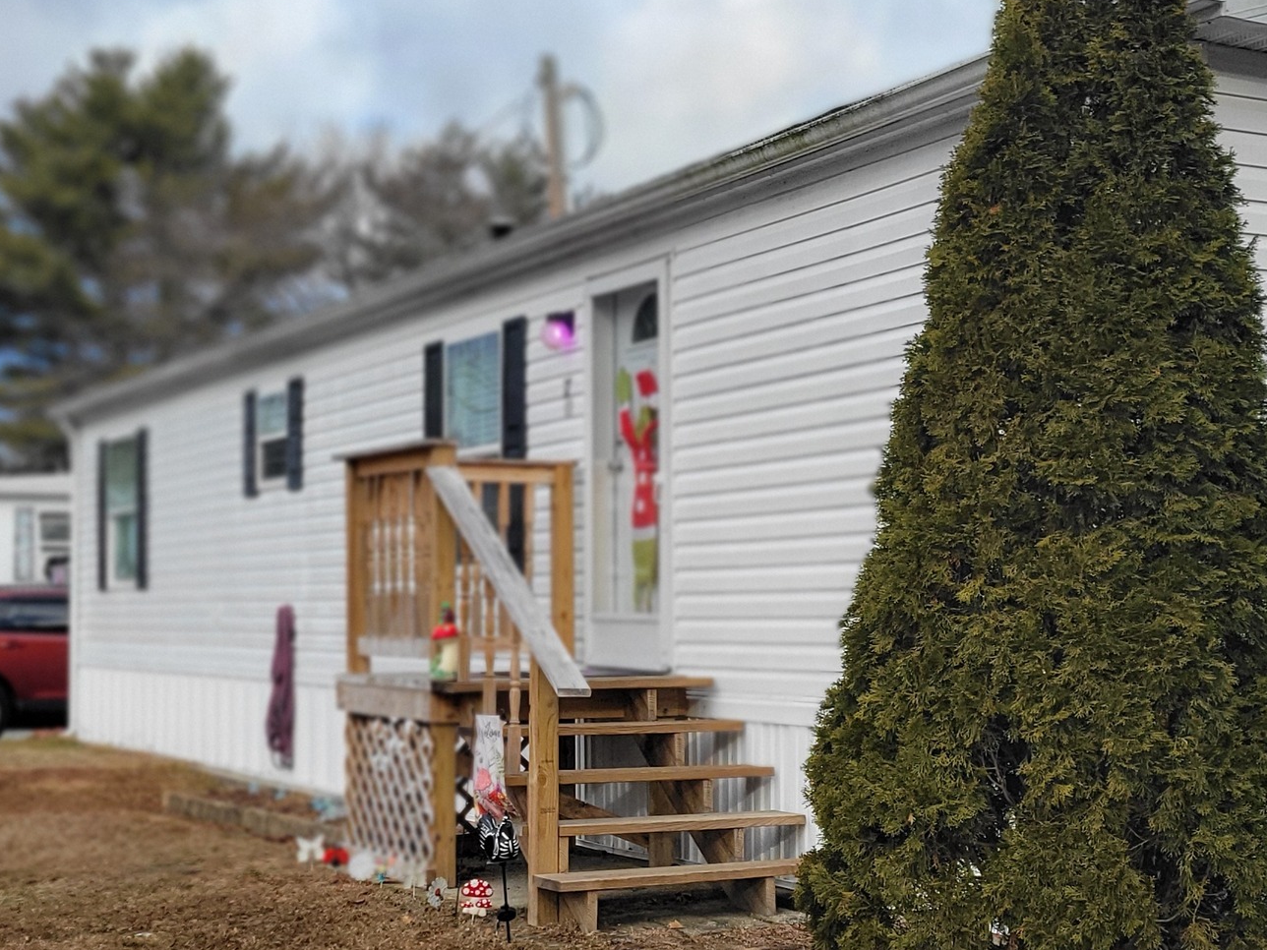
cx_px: 952
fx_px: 2269
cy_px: 617
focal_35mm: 62
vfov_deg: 23.6
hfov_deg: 30.7
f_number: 1.8
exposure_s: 1/1186
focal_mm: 5.4
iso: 40
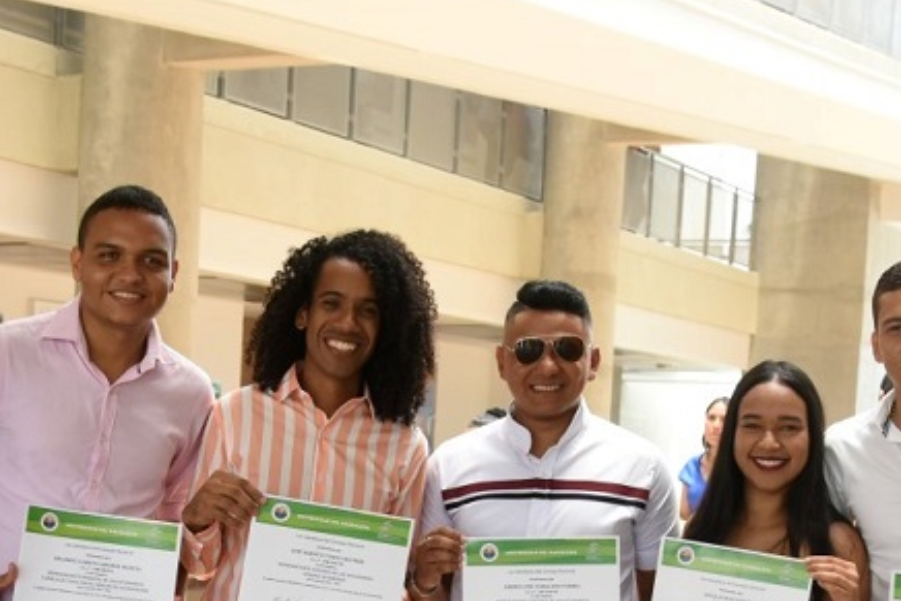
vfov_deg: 17.3
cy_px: 603
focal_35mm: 77
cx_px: 399
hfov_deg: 26.3
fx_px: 1928
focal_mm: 28
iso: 1000
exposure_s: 1/320
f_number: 5
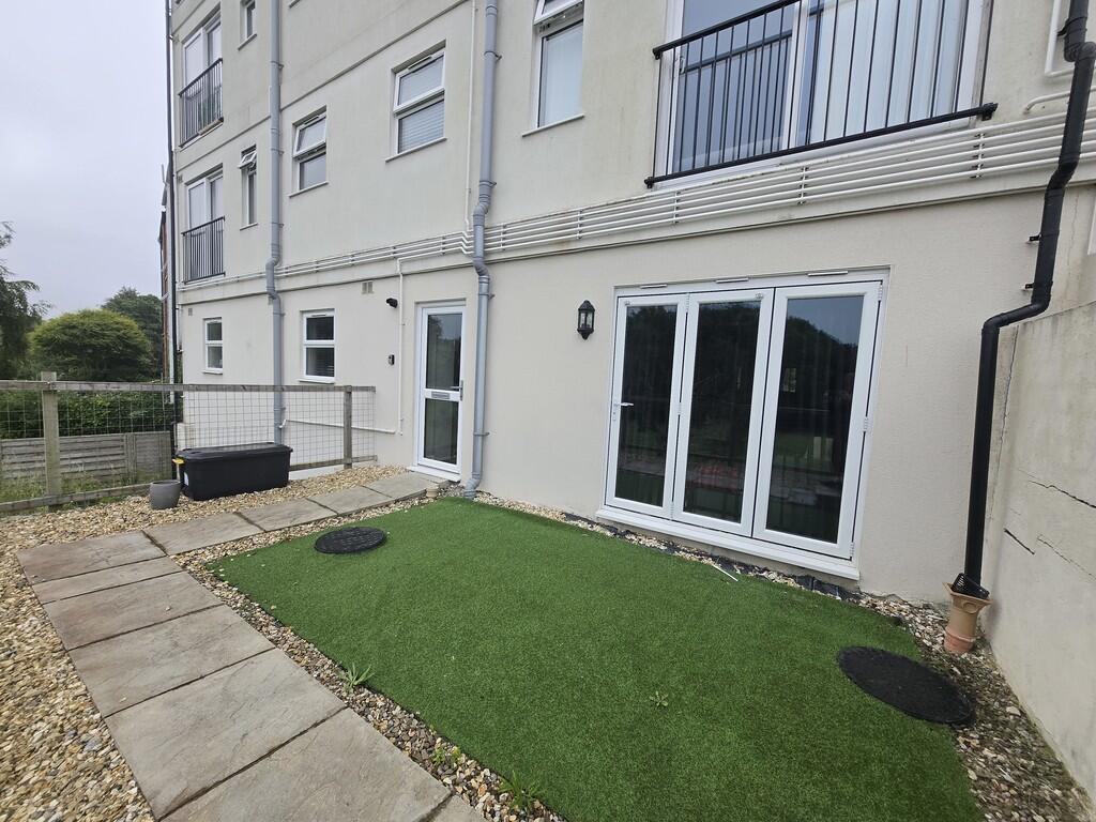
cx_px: 548
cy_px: 411
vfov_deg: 89.9
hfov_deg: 106.2
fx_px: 412
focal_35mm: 13
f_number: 2.2
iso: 25
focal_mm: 1.7
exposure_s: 1/253
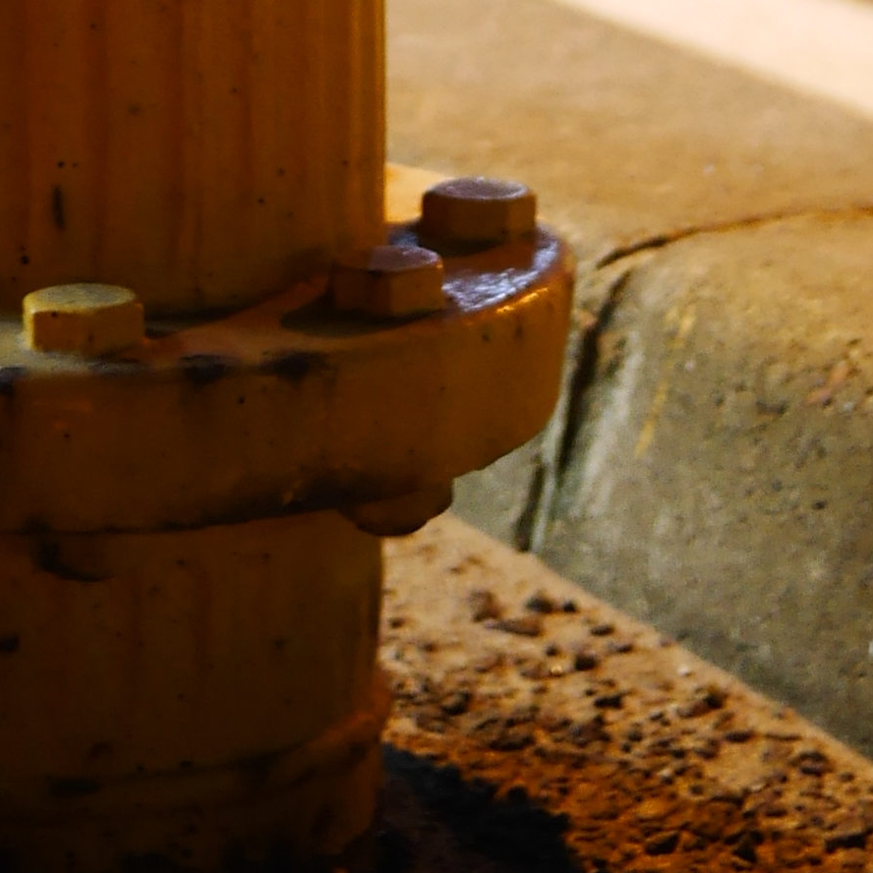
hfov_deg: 9.5
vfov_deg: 9.2
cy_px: -574
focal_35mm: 183
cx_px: 183
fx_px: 5221
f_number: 1.7
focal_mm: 20
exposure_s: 1/10
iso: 800
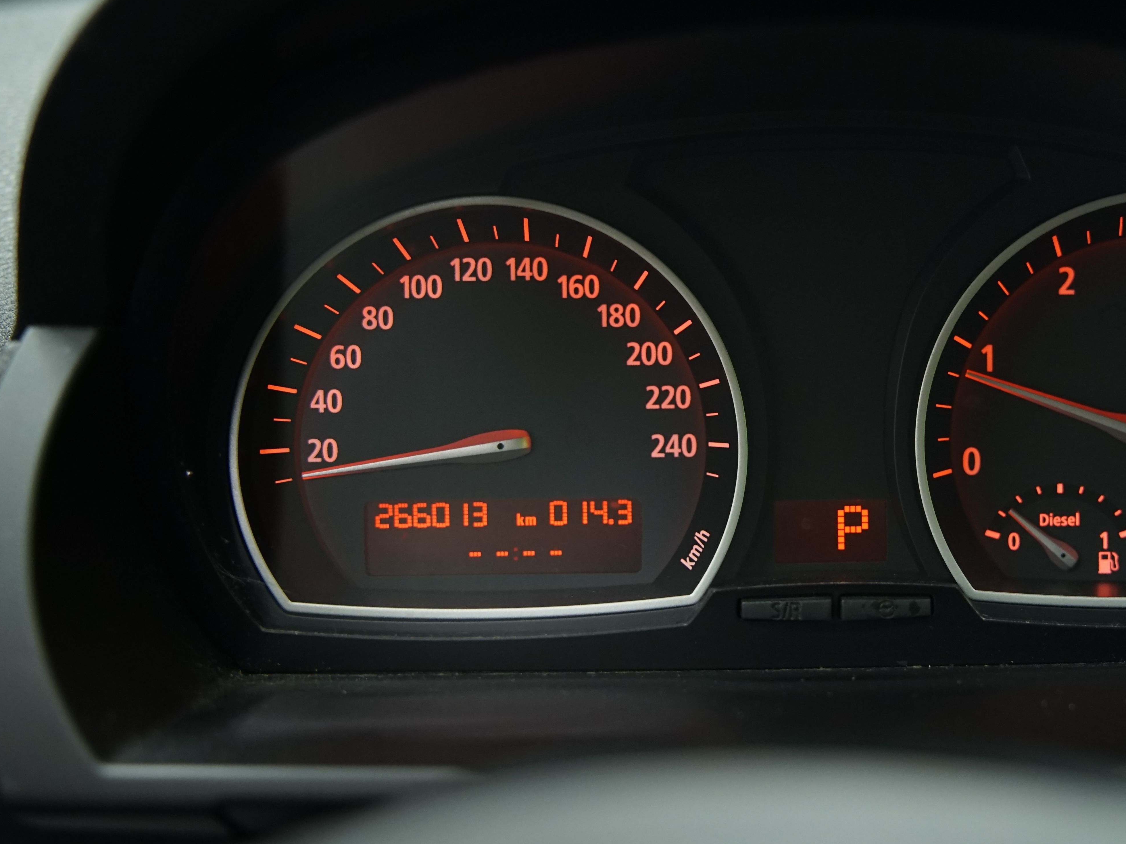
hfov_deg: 35.5
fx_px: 1724
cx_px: 818
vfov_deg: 27.5
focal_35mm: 53
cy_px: 378
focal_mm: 36
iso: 1250
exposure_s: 1/40
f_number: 2.8
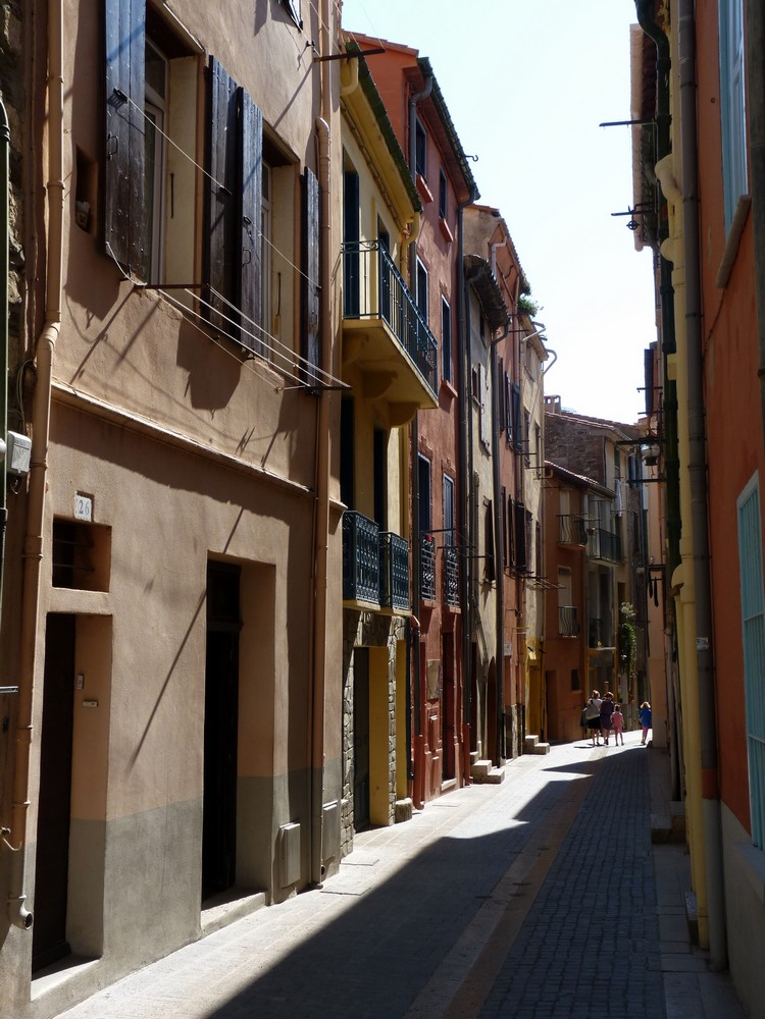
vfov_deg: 44.8
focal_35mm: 42
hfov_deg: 34.3
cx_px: 382
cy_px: 510
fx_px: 1238
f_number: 4.5
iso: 80
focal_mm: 7.4
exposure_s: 1/250
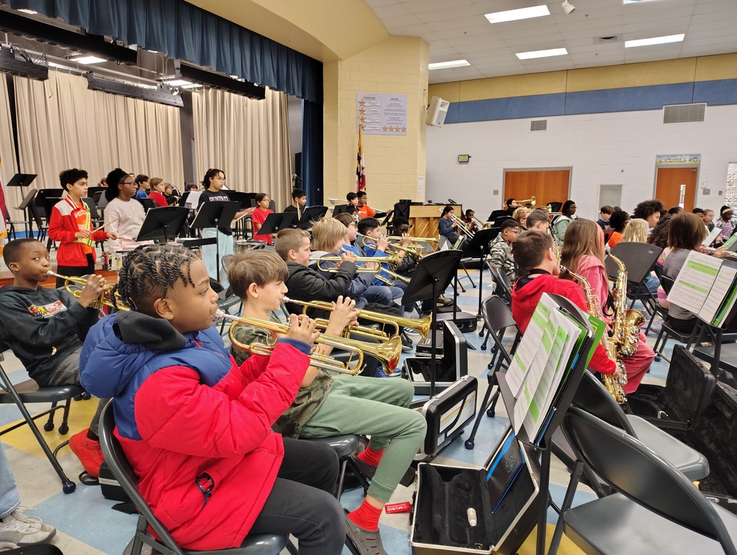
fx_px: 512
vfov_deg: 56.9
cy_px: 278
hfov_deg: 71.5
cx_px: 368
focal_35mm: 24
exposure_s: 1/30
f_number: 1.8
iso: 1709
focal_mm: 5.56
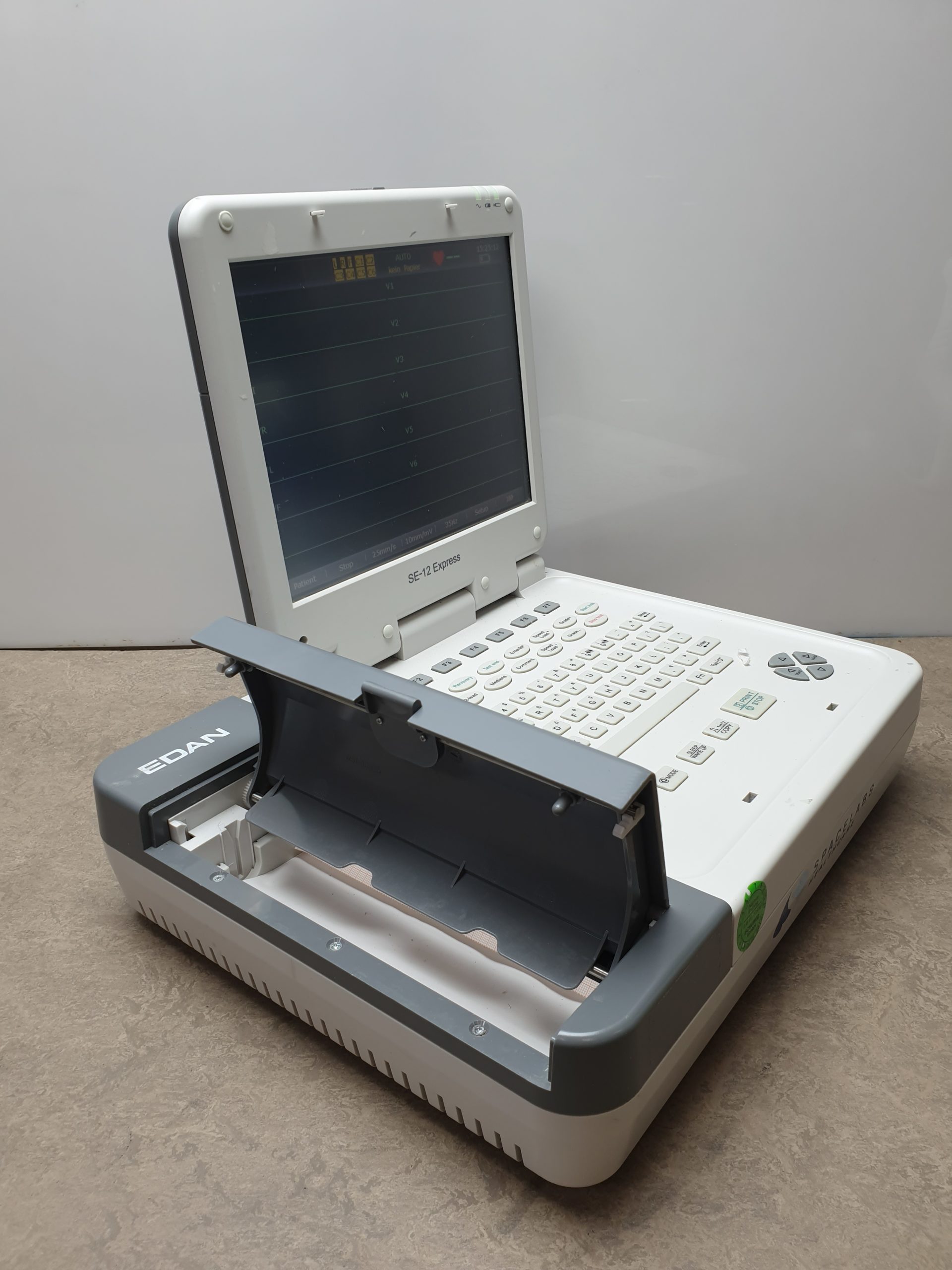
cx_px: 476
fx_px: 953
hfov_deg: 53.1
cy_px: 635
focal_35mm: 26
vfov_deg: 67.3
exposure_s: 1/50
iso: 50
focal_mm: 4.3
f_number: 2.4
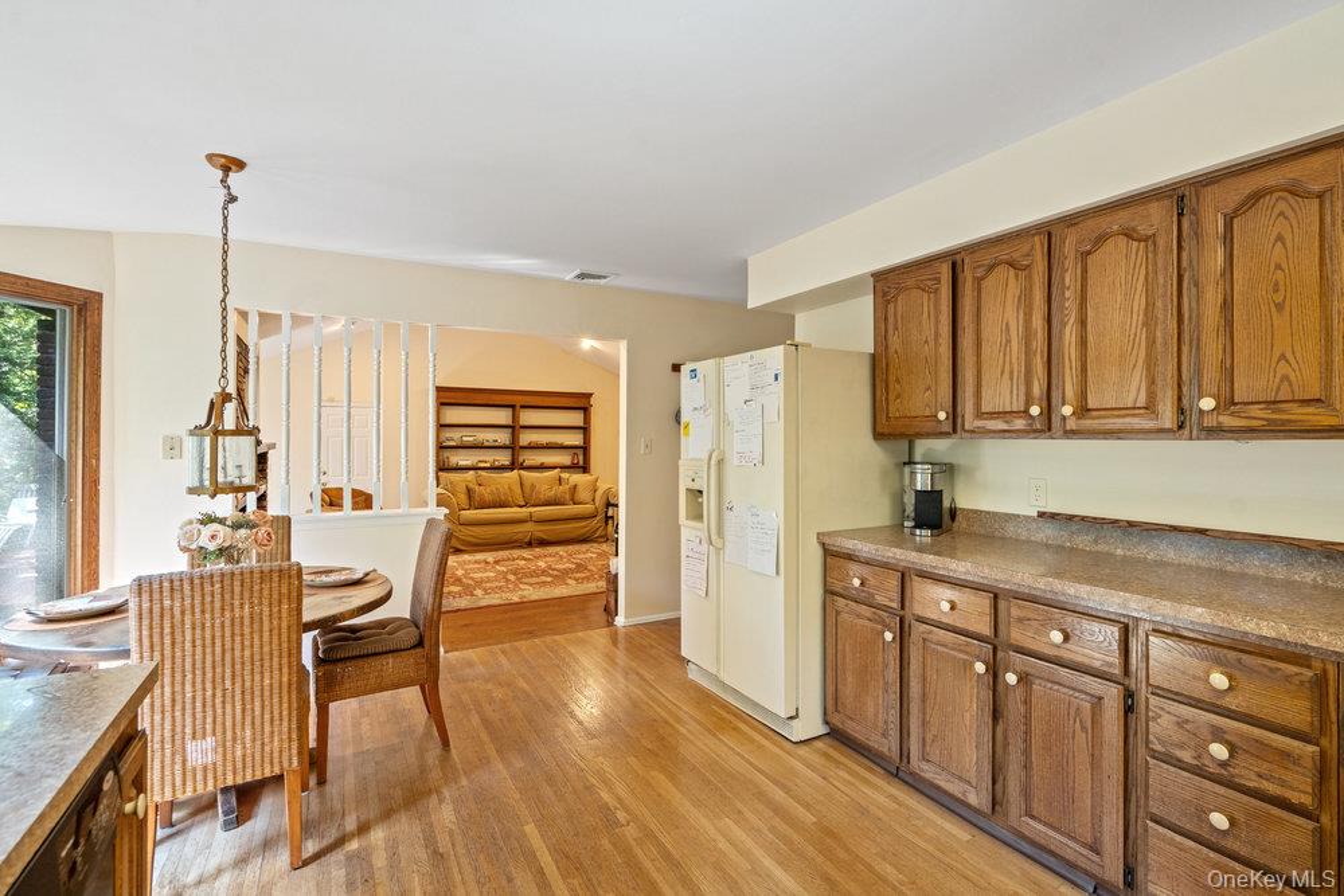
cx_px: 672
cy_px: 448
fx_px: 597
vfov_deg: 73.8
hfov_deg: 96.7
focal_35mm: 16
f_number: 5.6
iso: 800
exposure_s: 1/10
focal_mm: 16
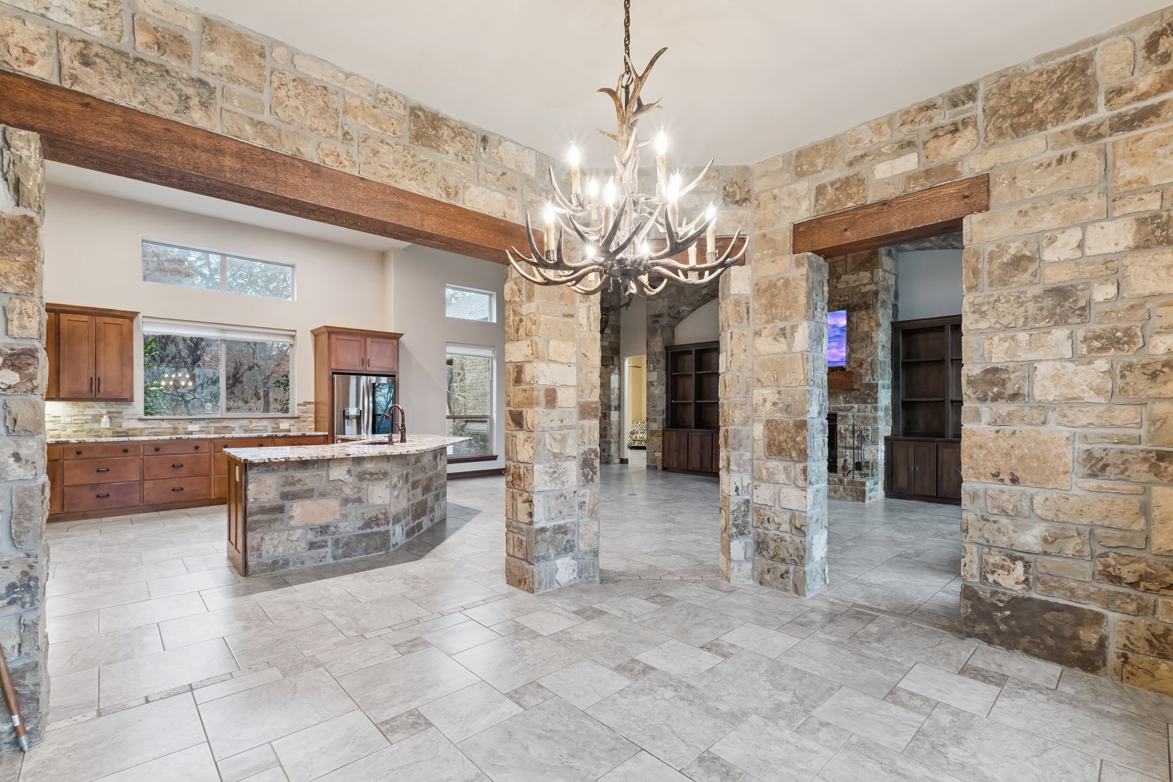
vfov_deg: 74.1
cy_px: 391
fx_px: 518
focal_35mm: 16
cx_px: 586
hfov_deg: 97.1
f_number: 8
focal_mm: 10.6
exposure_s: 1/8
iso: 200
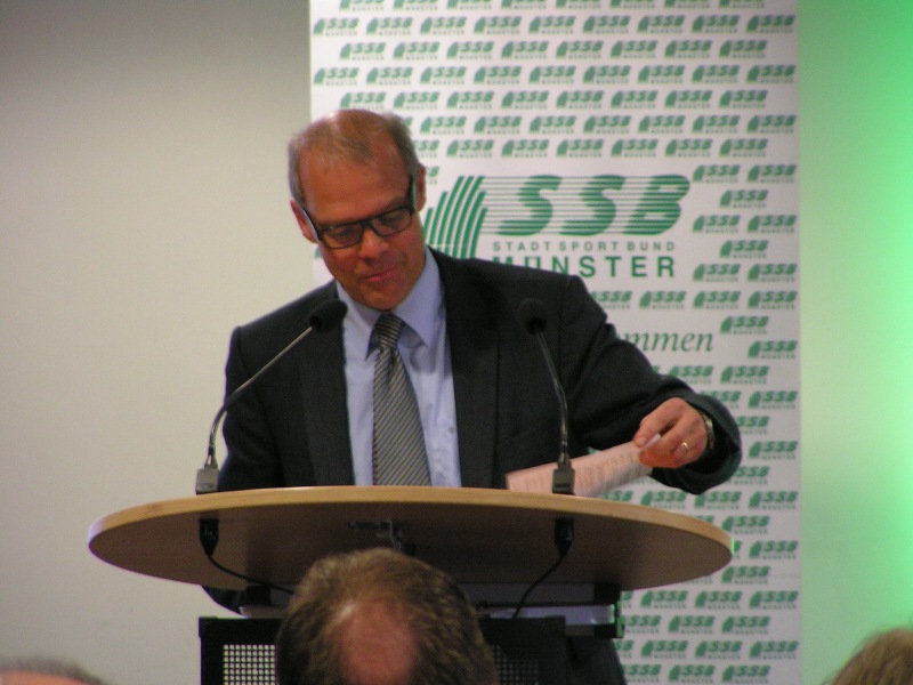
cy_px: 342
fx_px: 8968
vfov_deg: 4.4
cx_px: 456
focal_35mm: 340
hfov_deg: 5.8
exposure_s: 1/20
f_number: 3.5
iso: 200
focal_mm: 52
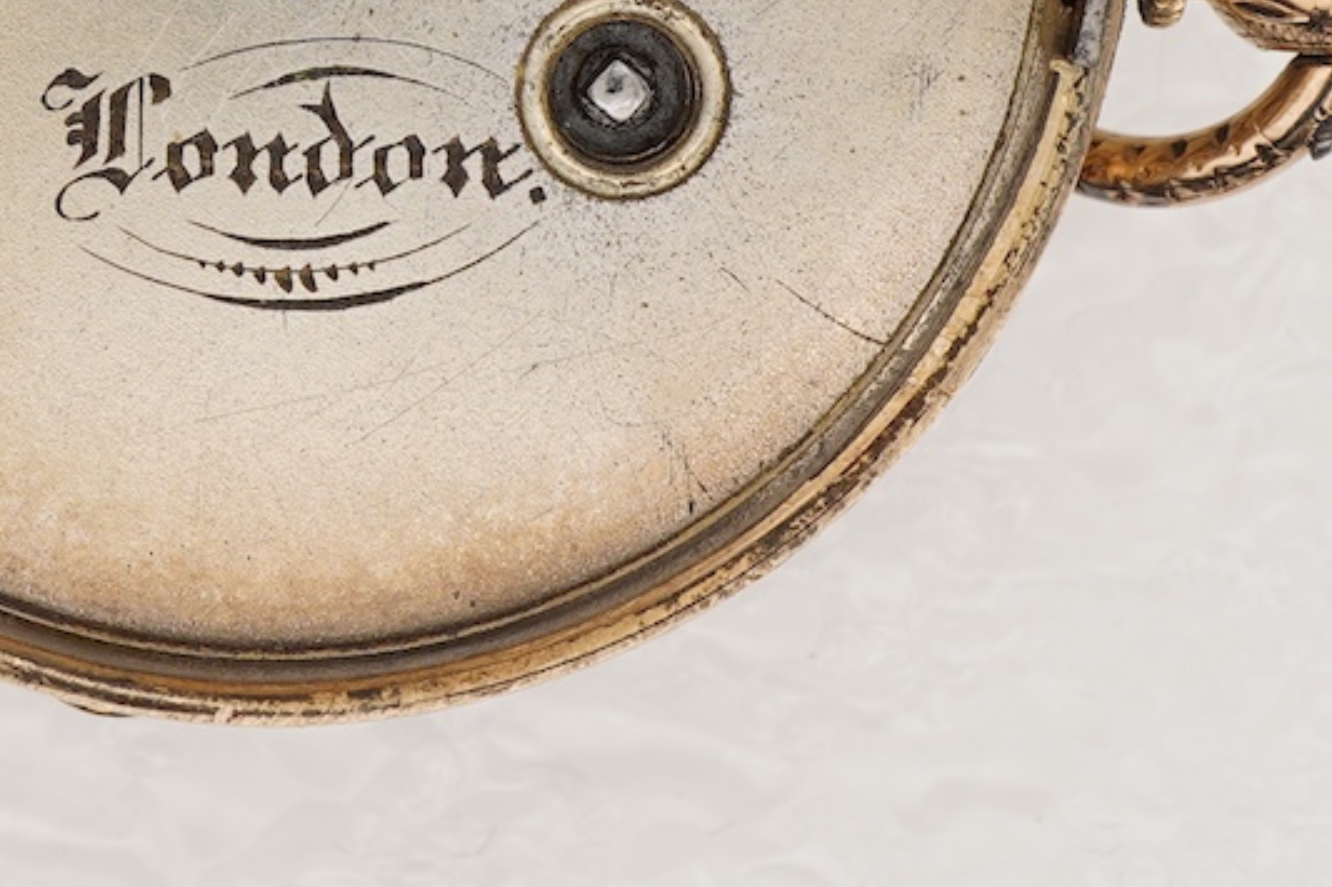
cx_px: 157
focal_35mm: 133
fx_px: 4919
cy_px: -232
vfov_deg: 10.1
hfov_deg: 15.3
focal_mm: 30
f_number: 22
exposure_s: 1/160
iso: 160
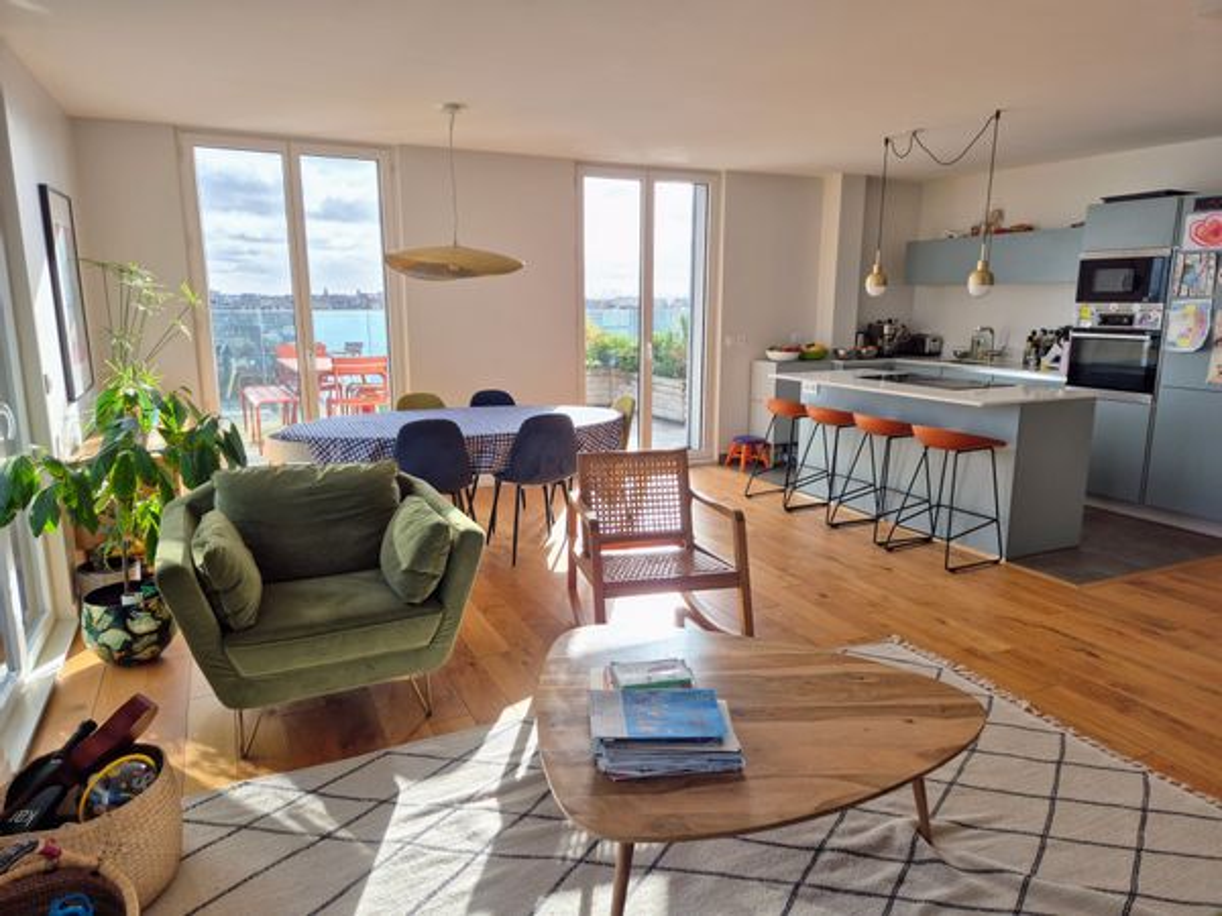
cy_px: 458
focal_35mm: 23
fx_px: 812
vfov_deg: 58.9
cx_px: 611
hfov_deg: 73.9
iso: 25
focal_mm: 5.4
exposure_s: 1/512
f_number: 1.8
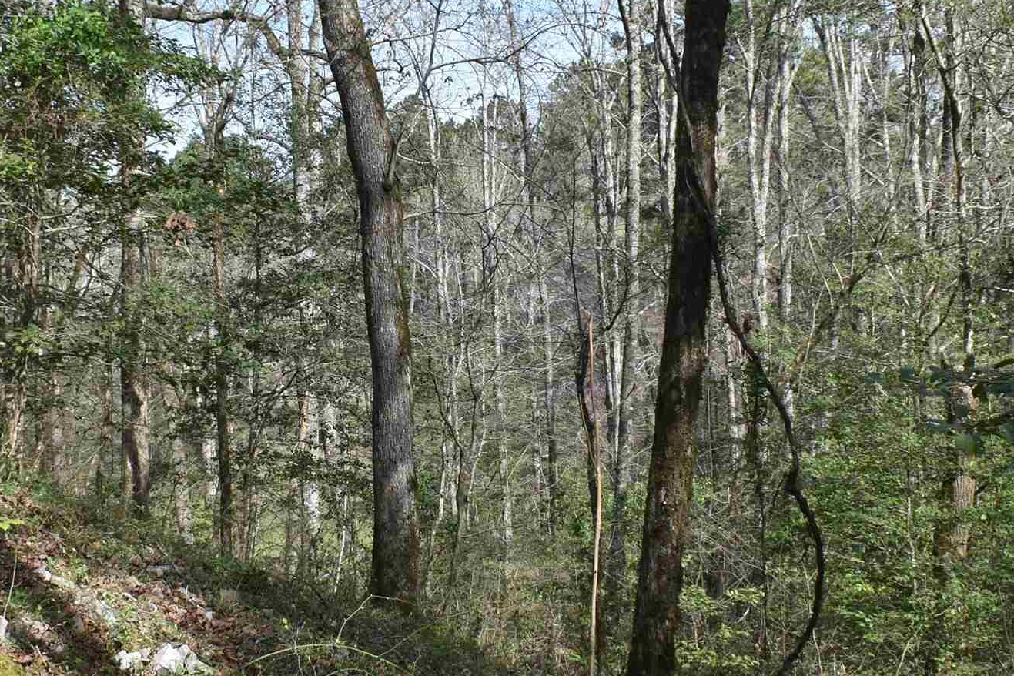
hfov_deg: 31.8
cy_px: 347
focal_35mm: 63
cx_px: 433
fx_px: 1774
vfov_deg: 21.6
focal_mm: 18
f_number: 8
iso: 200
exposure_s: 1/250
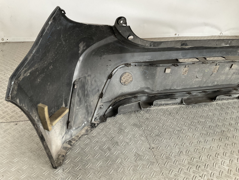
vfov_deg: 48.2
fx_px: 200
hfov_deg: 61.7
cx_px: 120
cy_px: 90
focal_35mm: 29
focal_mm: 3
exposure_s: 1/60
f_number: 1.8
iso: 125
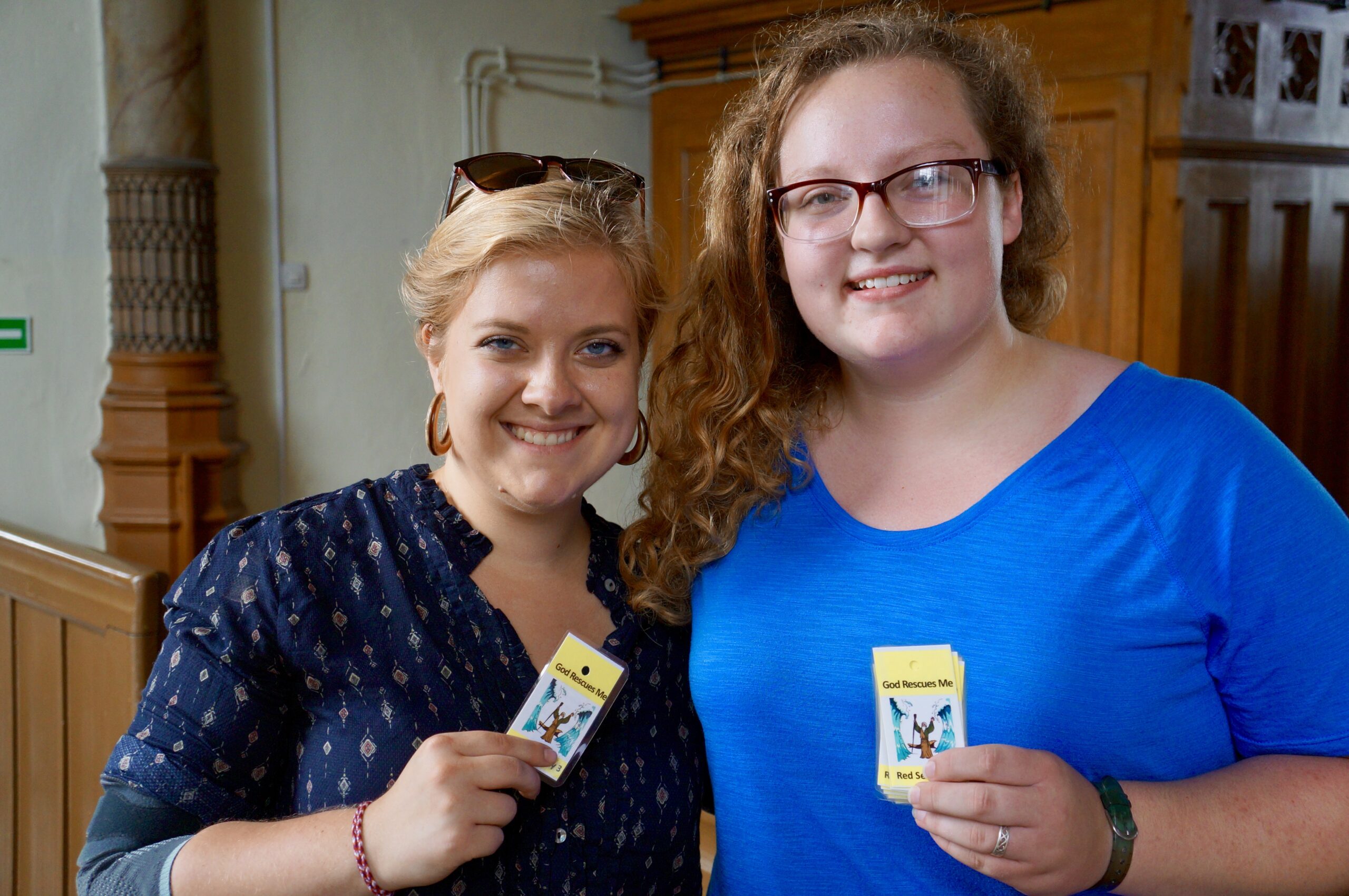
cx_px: 674
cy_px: 448
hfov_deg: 45.0
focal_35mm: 44
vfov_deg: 30.8
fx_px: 1628
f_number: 4
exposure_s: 1/160
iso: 640
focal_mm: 29
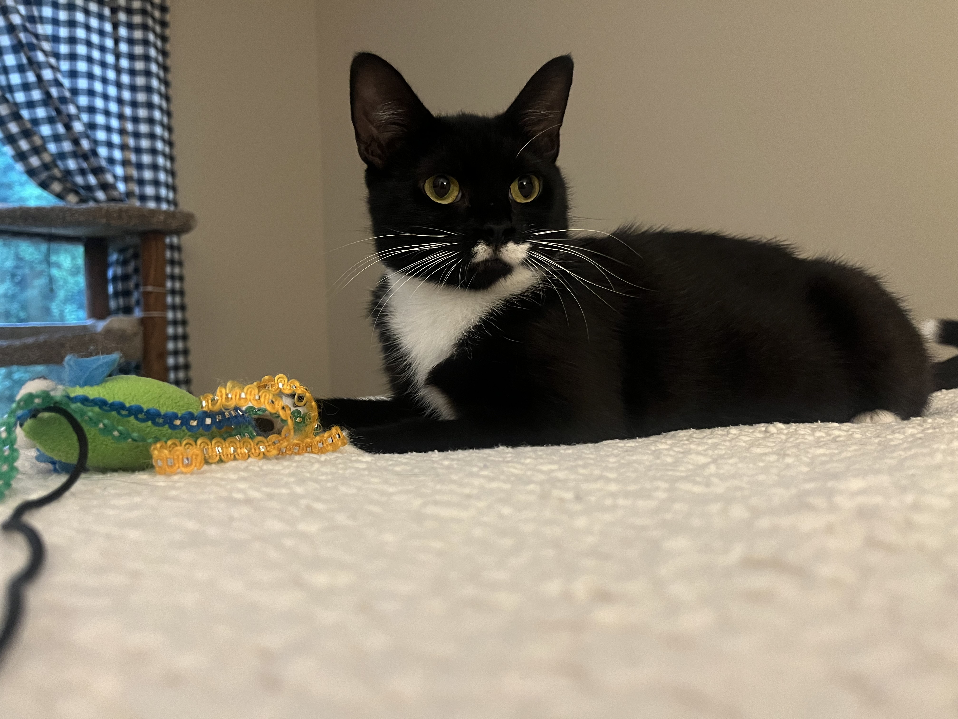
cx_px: 479
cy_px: 360
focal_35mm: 26
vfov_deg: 53.1
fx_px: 720
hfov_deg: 67.3
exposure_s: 1/30
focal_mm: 5.1
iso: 500
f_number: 1.6
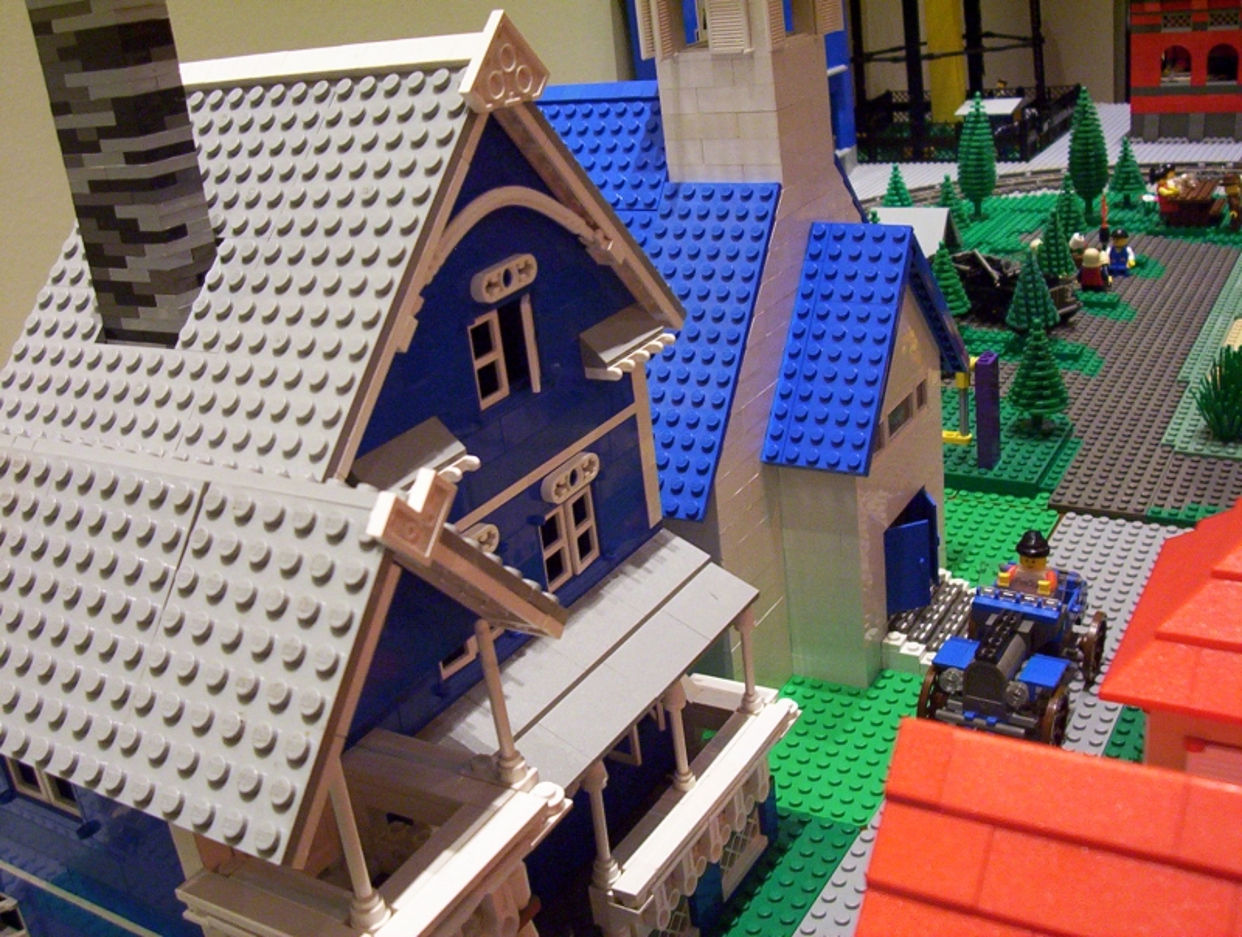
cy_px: 468
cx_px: 621
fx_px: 1547
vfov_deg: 33.7
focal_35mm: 43
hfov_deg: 43.8
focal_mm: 5.77
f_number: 2.73
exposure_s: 1/15.9
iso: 200
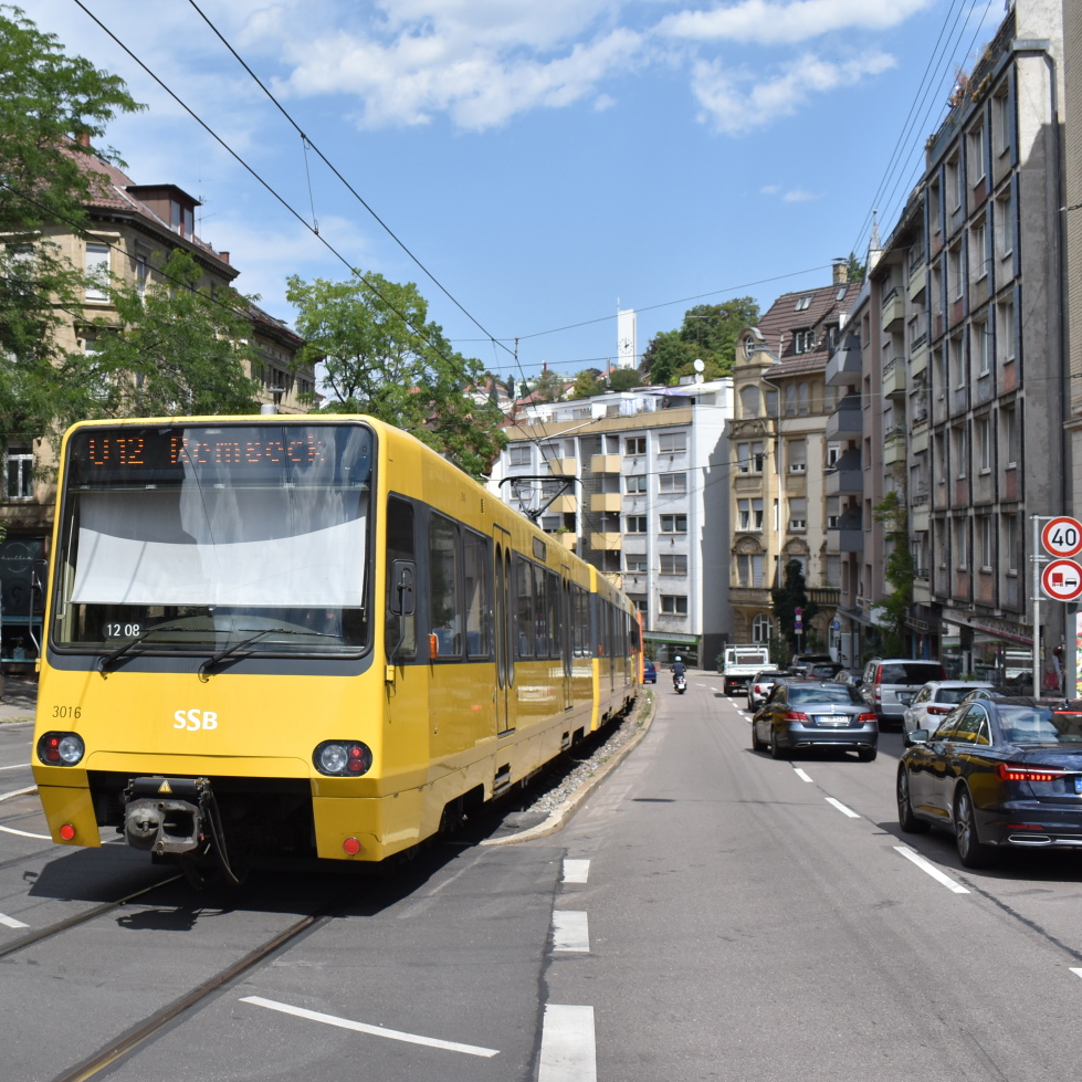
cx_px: 281
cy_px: 536
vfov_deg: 37.8
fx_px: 1579
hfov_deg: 37.0
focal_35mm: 45
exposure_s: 1/1250
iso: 320
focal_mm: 23
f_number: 7.1
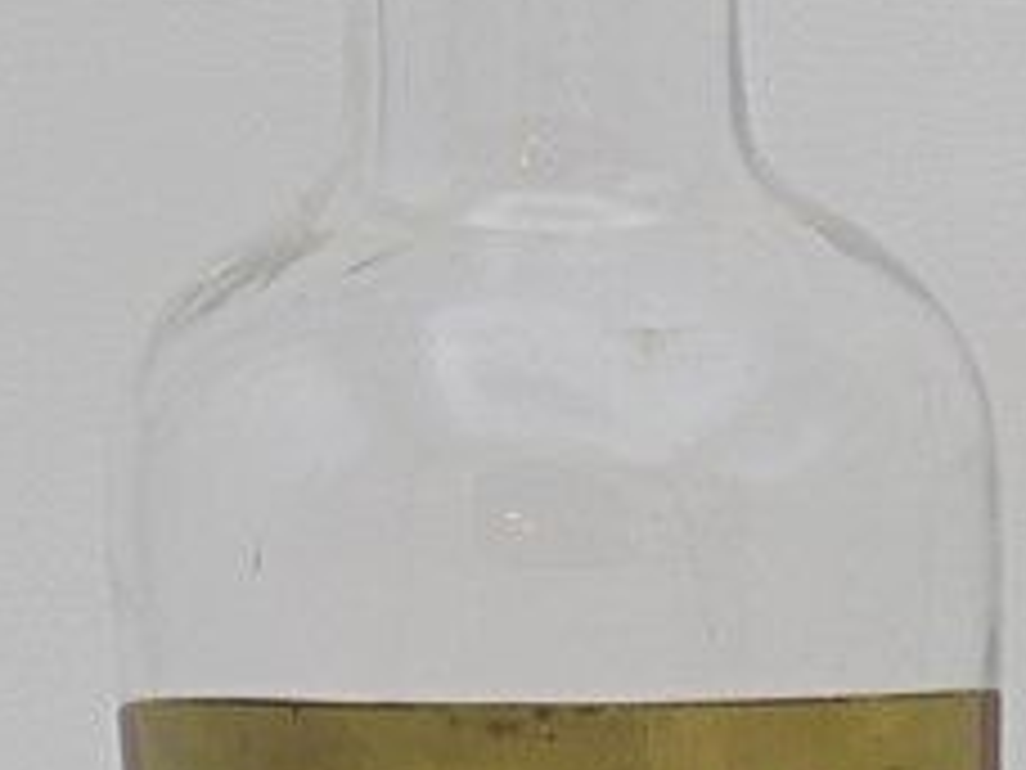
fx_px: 4446
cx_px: 1071
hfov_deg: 13.0
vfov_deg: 9.7
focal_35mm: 150
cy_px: 1056
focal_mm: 6.9
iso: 100
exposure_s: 1/50
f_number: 4.2
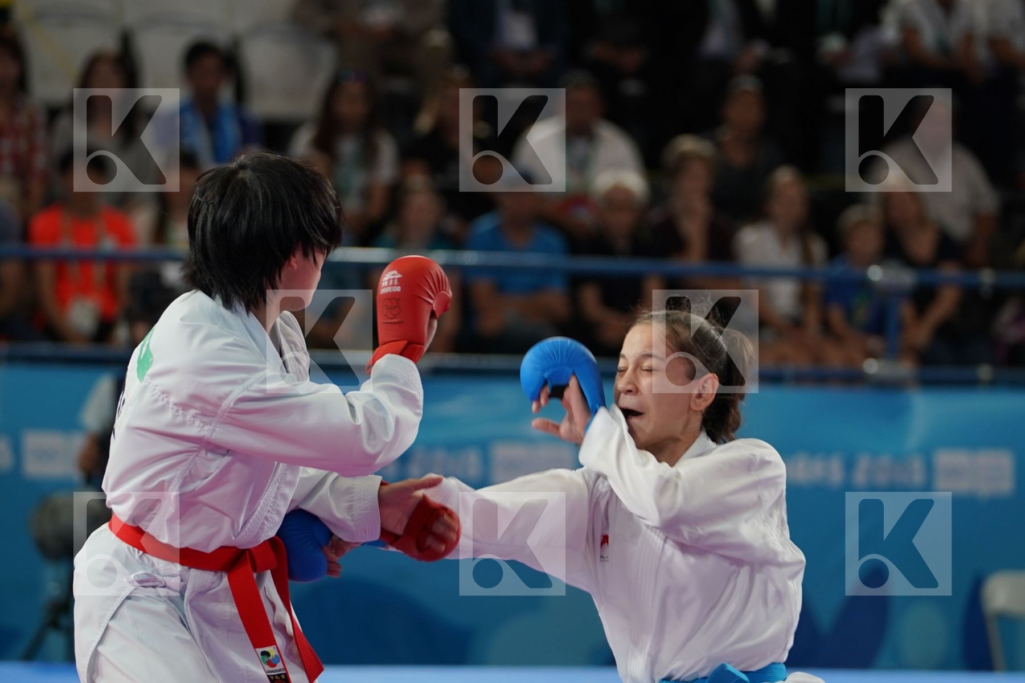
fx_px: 5580
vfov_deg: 7.0
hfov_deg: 10.5
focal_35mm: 196
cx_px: 512
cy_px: 342
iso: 640
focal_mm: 131
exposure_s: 1/500
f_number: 2.8
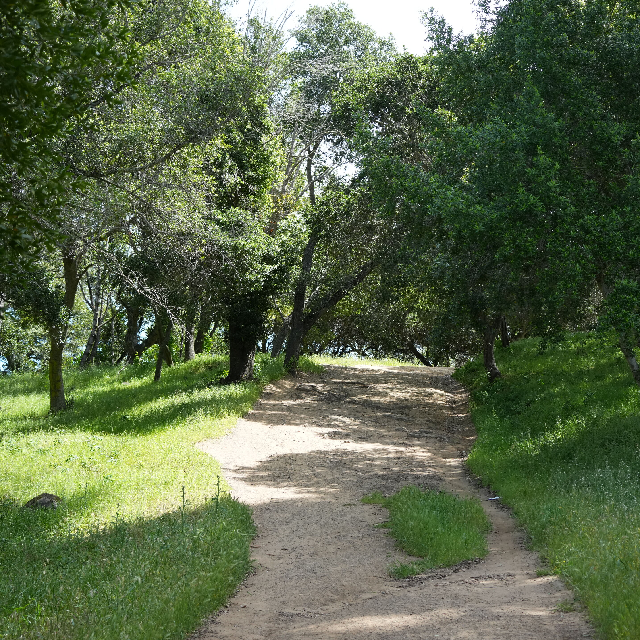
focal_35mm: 64
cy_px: 321
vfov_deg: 26.9
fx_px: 1339
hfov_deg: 26.8
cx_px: 375
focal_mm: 50
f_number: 4.5
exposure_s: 1/800
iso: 640
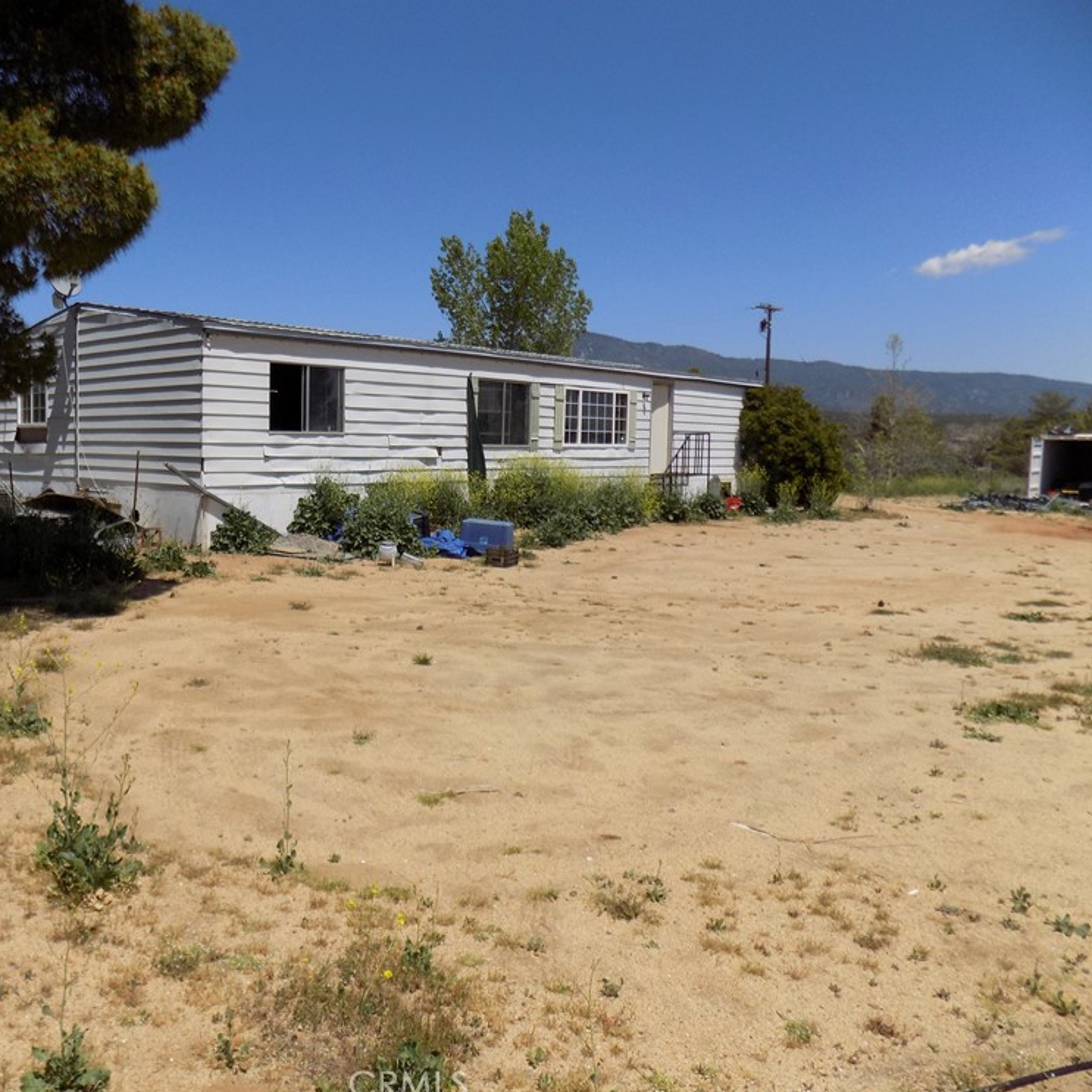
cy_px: 541
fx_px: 999
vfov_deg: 57.3
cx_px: 345
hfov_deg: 55.8
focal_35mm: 28
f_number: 9.9
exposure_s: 1/200
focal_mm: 4
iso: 80
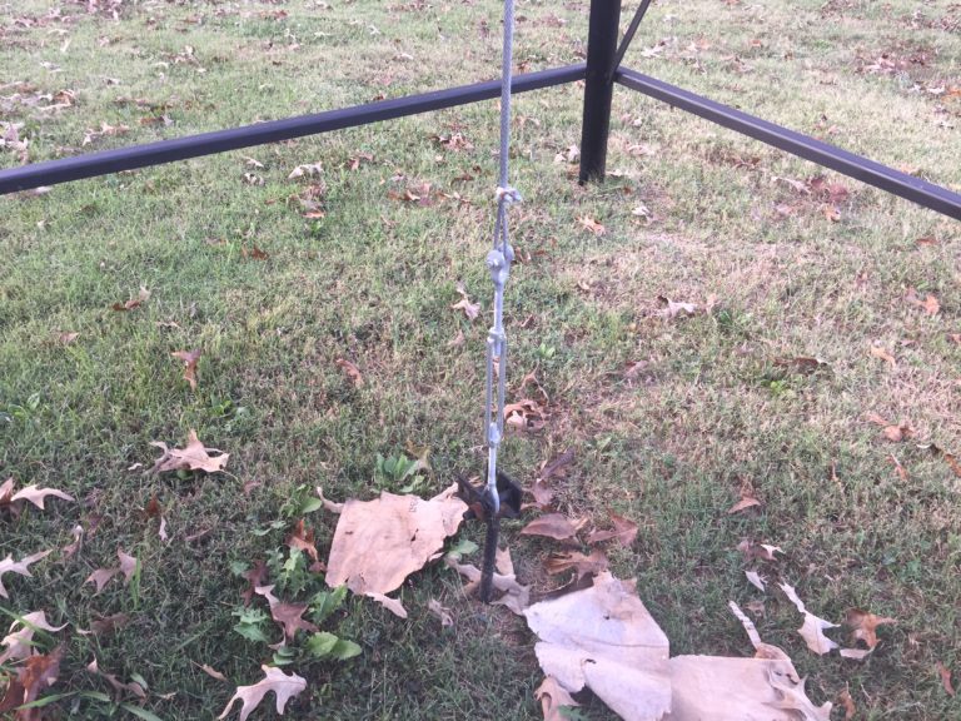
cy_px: 360
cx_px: 480
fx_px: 805
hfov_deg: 61.7
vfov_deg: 48.2
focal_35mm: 29
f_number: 2.2
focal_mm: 4.15
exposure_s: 1/60
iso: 32
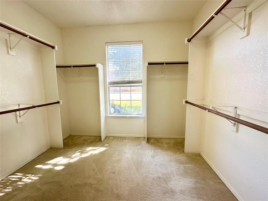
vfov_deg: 85.7
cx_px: 134
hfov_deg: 102.1
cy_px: 100
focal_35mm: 14
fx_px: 108
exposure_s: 1/120
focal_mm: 2.22
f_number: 2.2
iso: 64
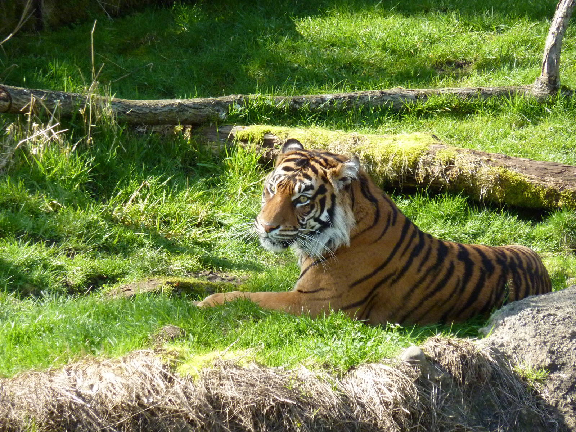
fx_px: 4326
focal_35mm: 260
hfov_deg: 7.6
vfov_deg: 5.7
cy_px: 216
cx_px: 288
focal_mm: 42.6
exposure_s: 1/500
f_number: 4.7
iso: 400
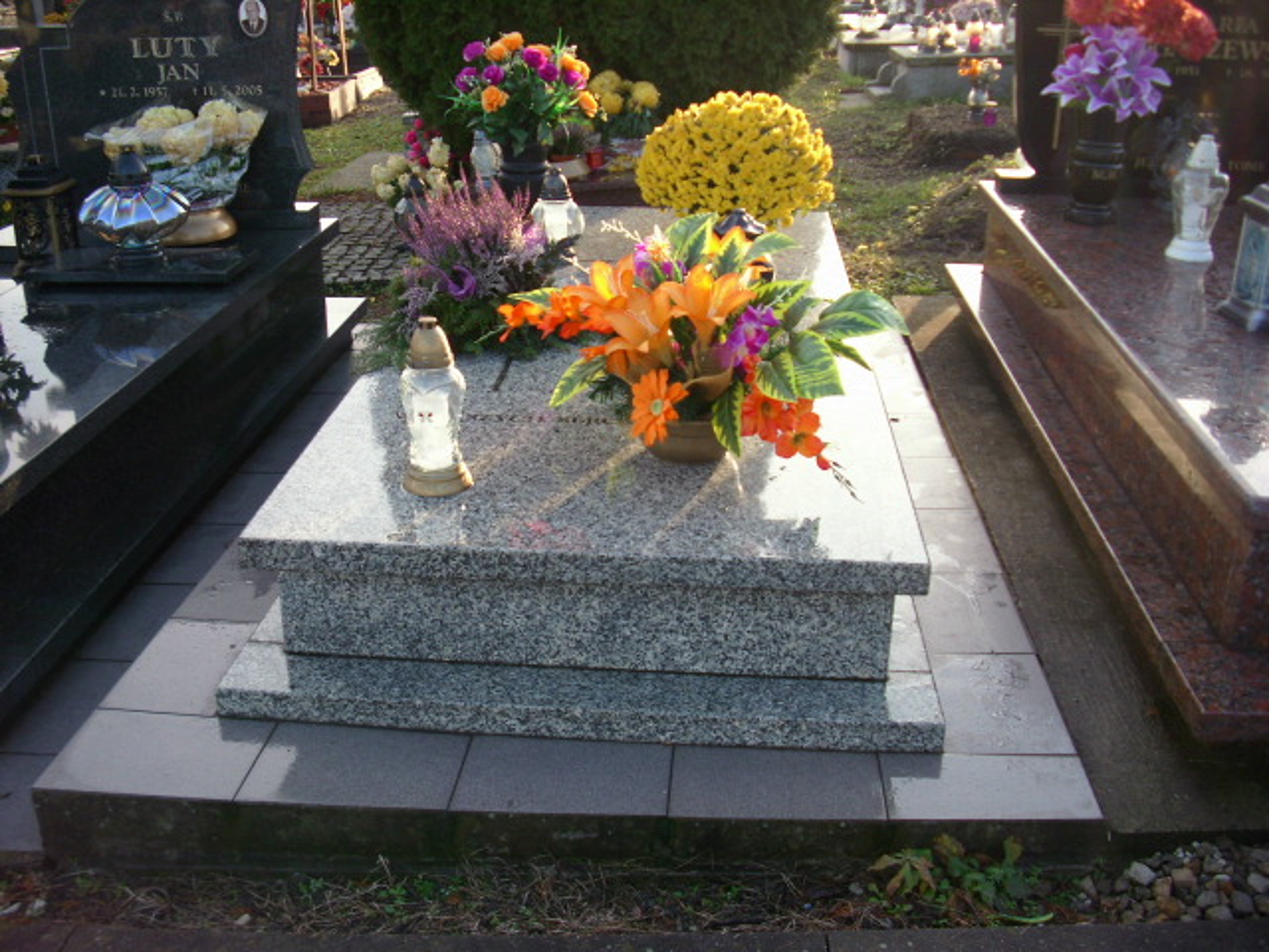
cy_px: 476
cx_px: 634
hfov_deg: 50.1
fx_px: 1356
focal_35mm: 37
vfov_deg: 38.7
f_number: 2.8
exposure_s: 1/176
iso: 50
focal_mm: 6.2
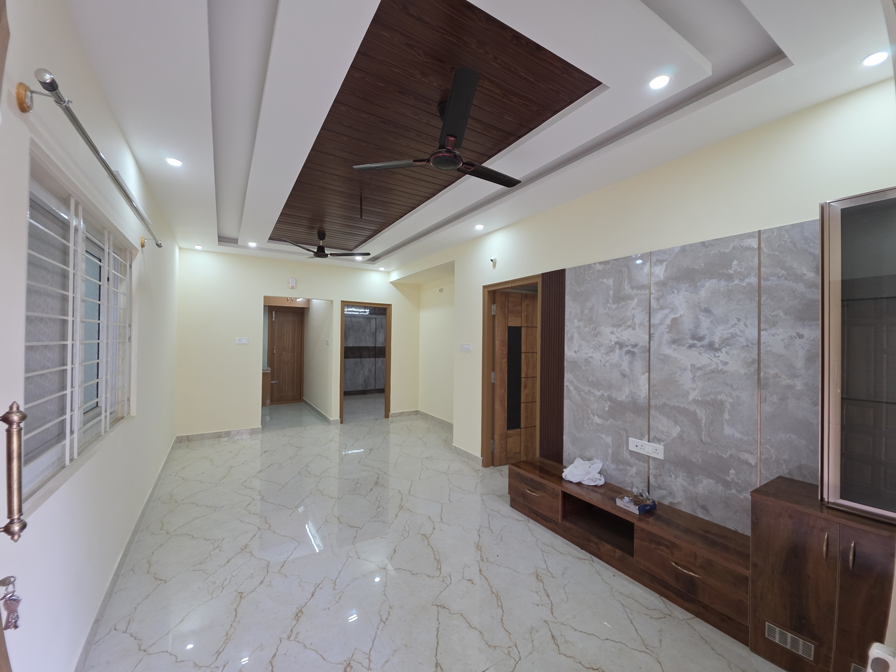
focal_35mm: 13
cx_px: 448
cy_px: 336
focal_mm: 2.2
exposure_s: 1/100
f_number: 1.9
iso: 160
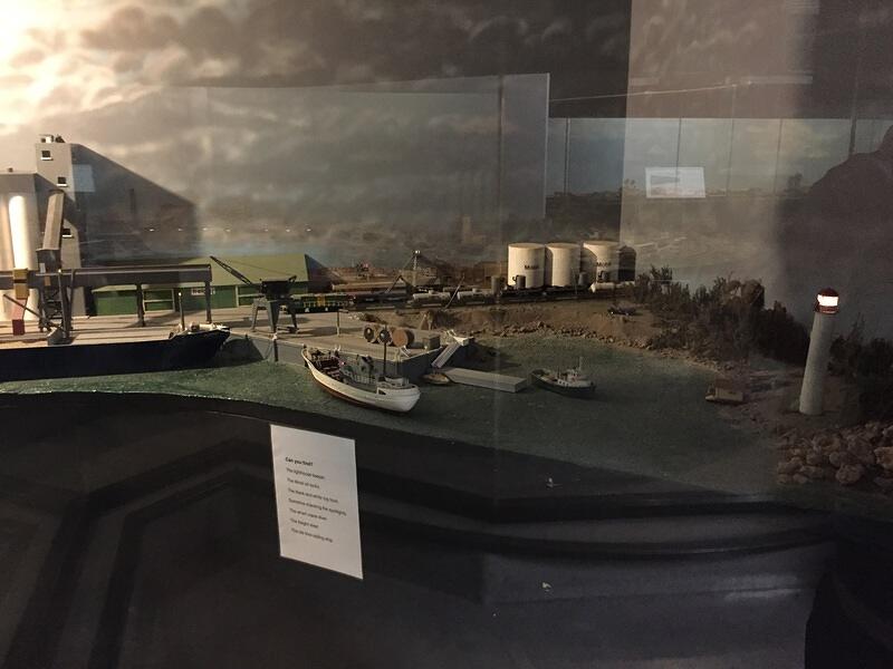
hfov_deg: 61.7
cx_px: 446
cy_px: 334
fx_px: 748
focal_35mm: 29
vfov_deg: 48.2
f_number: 2.2
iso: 800
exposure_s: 1/15
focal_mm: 4.15
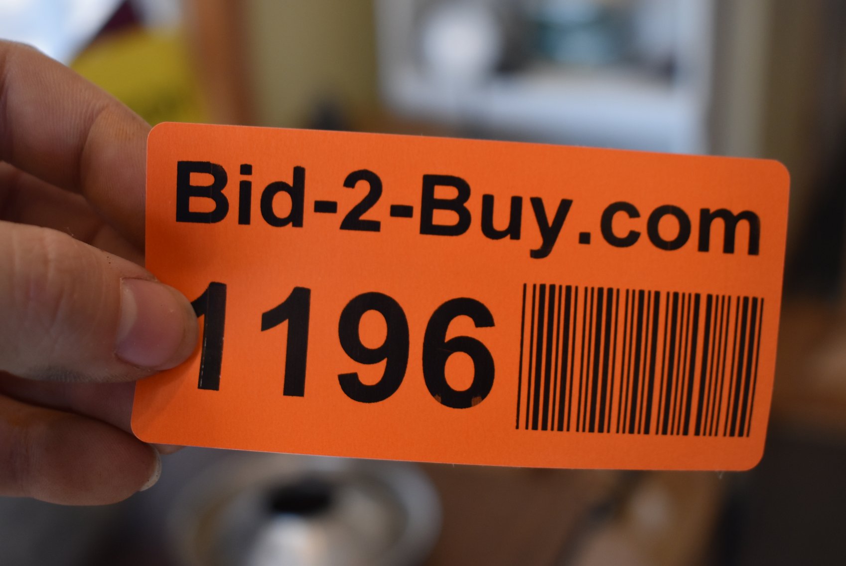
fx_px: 1199
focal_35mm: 51
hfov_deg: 38.9
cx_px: 423
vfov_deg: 26.5
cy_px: 283
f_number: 4.5
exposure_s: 1/160
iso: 800
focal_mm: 34
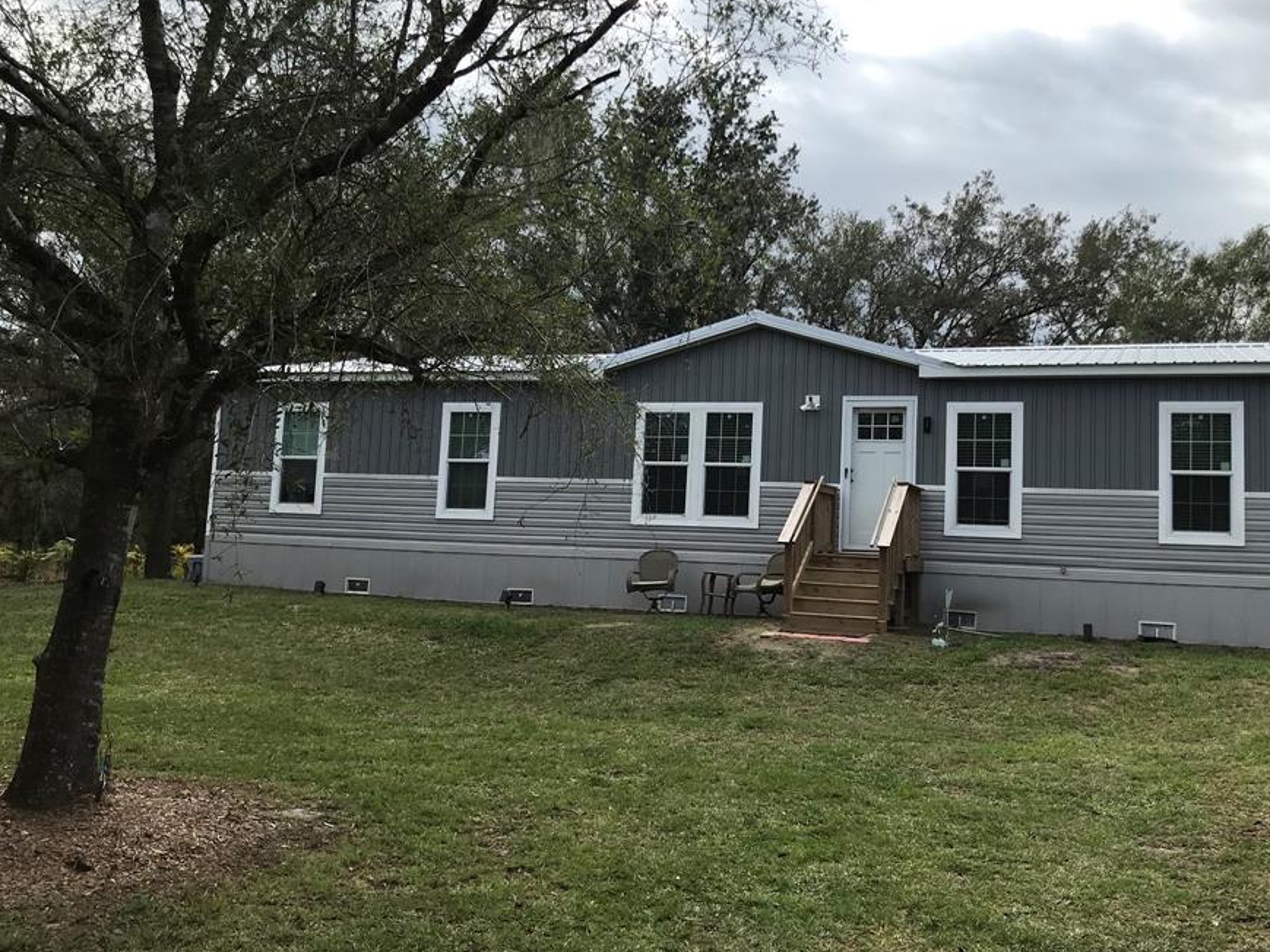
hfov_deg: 55.1
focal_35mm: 33
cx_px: 723
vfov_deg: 42.9
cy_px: 423
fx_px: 1211
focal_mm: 3.99
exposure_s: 1/1808
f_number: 1.8
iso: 20
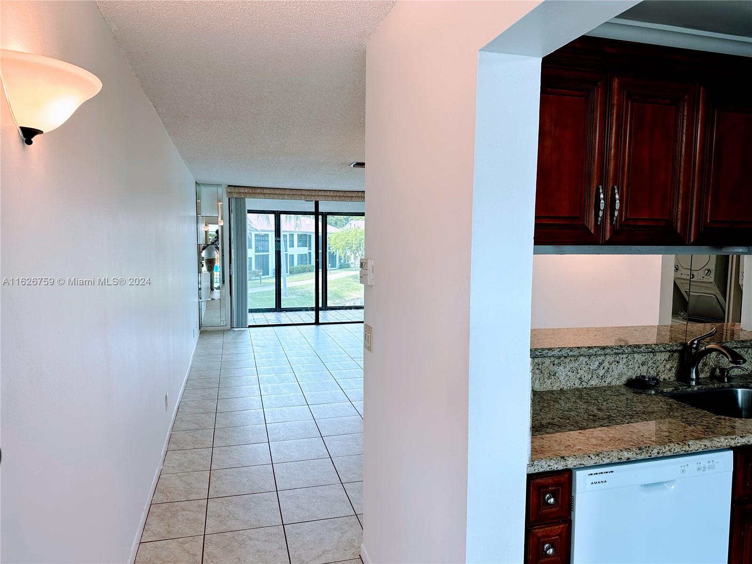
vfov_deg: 56.8
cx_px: 376
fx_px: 521
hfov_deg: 71.6
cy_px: 282
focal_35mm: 24
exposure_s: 1/120
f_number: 1.78
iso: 64
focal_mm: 6.86
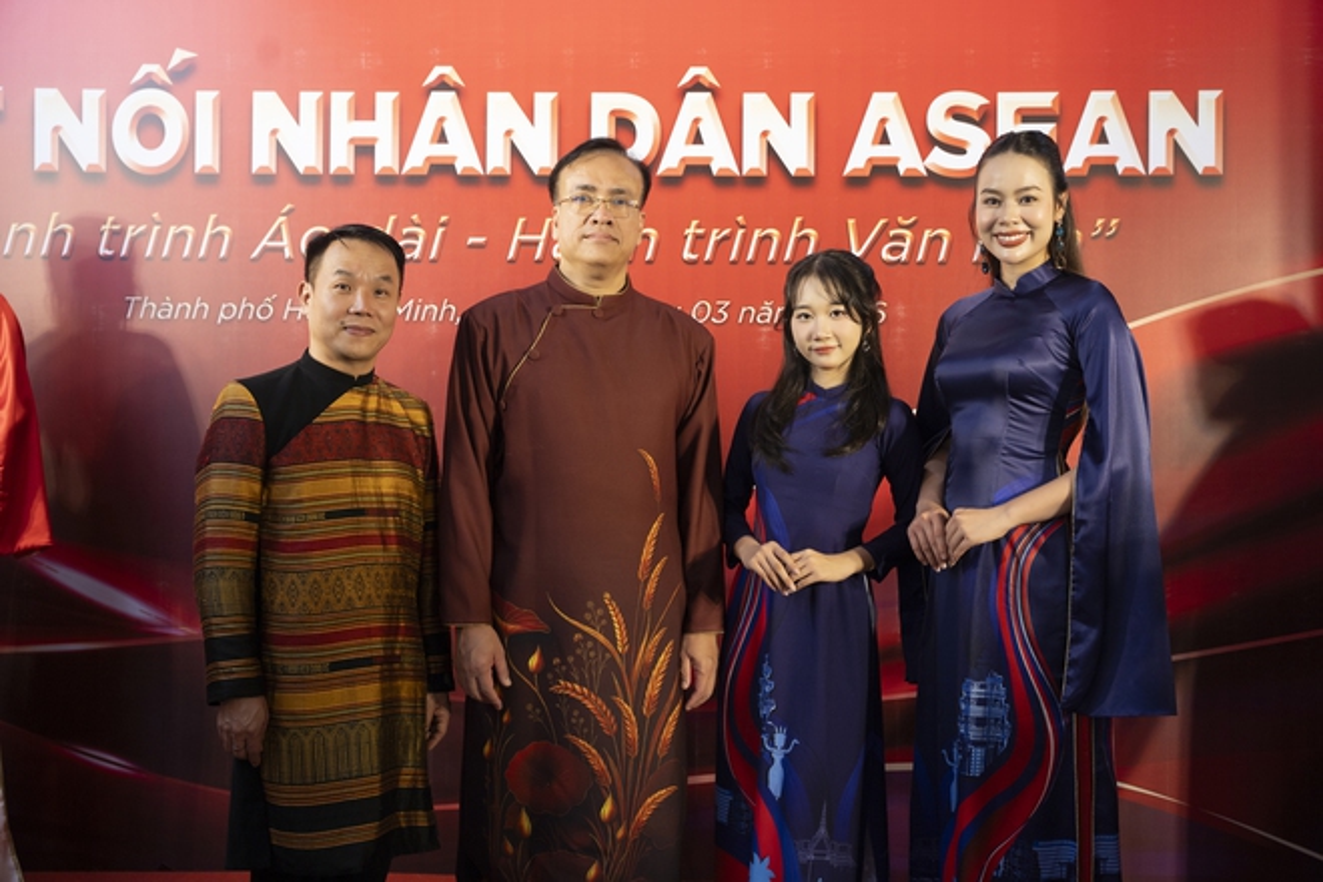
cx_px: 662
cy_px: 441
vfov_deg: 32.3
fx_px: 1521
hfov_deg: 47.0
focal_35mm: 41
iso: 500
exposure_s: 1/160
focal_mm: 41.4
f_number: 4.5
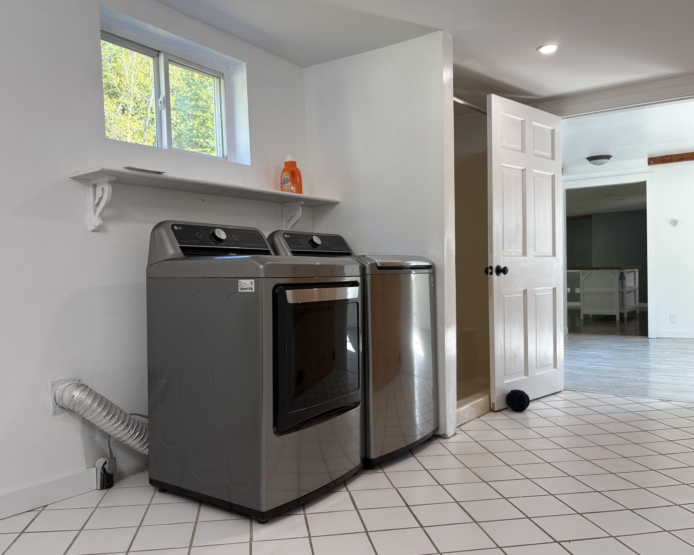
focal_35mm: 28
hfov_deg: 62.2
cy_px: 281
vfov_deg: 51.5
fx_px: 575
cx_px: 342
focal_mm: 5.96
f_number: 1.6
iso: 40
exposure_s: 1/120
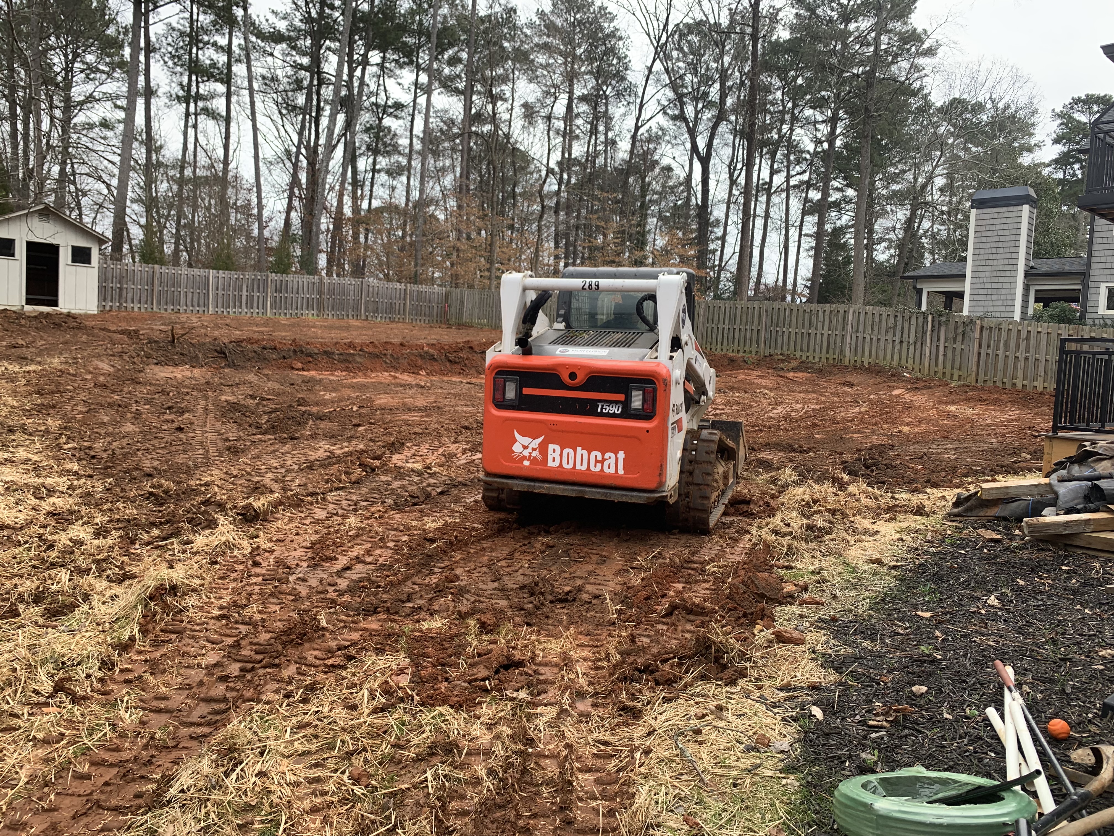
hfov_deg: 67.3
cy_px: 418
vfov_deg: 53.1
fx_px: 837
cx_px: 557
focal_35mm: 26
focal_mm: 4.25
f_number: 1.8
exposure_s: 1/135
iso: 25
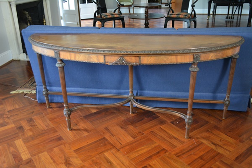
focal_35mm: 33
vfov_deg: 40.0
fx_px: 231
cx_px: 126
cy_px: 84
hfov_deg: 57.2
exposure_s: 1/30
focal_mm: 22
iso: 1800
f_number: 4
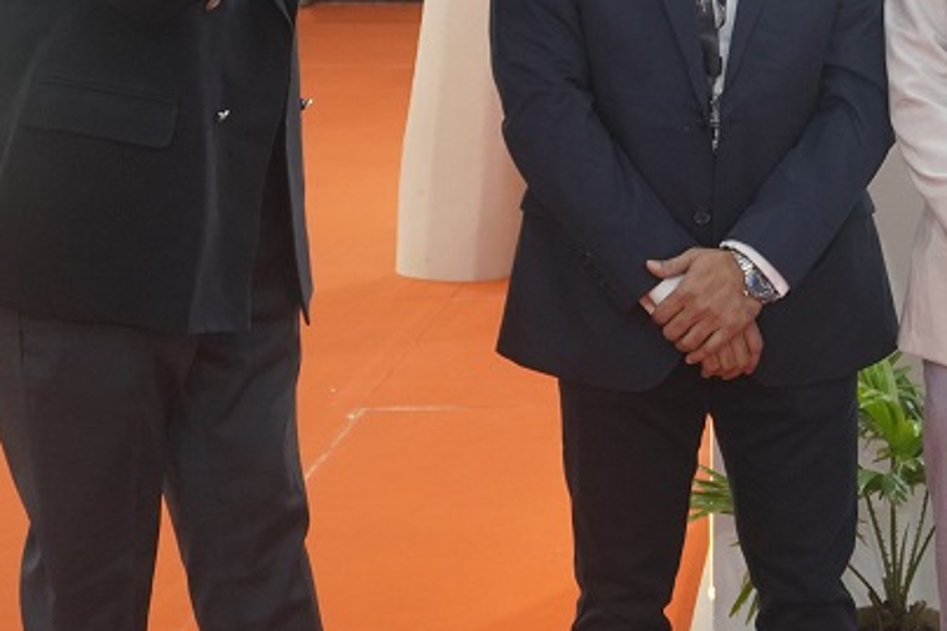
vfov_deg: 15.0
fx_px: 2340
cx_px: 1041
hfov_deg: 21.7
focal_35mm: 89
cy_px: -30
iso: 1250
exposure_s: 1/160
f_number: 4.5
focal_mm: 24
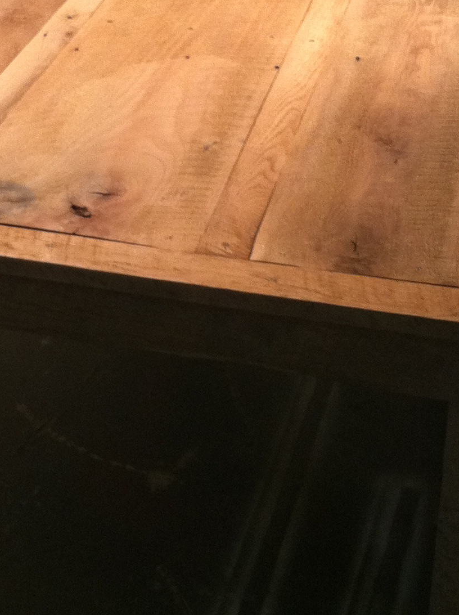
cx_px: 138
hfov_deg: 17.7
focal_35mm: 83
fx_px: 1472
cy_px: 111
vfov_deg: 23.2
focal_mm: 3.85
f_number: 2.8
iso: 160
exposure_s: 1/15
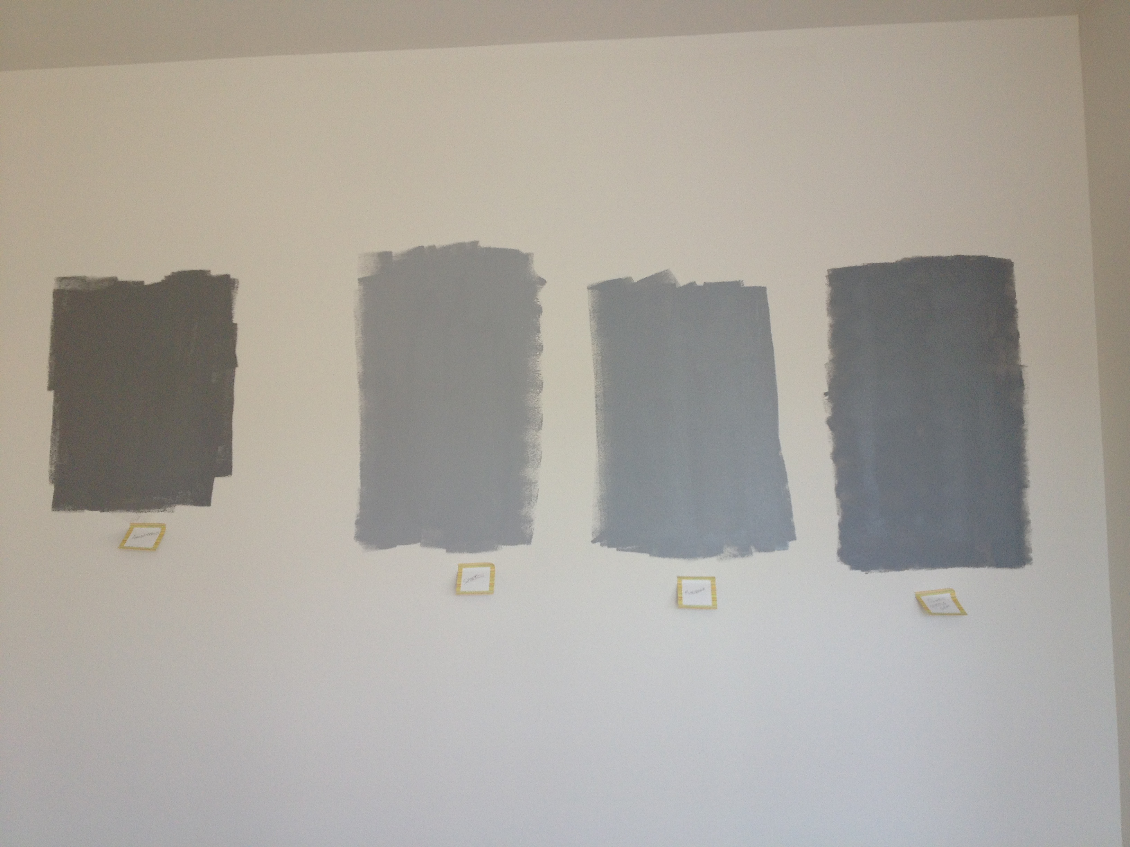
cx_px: 565
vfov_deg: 40.7
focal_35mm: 35
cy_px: 424
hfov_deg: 52.6
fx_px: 1143
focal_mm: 4.28
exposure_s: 1/60
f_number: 2.4
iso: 50
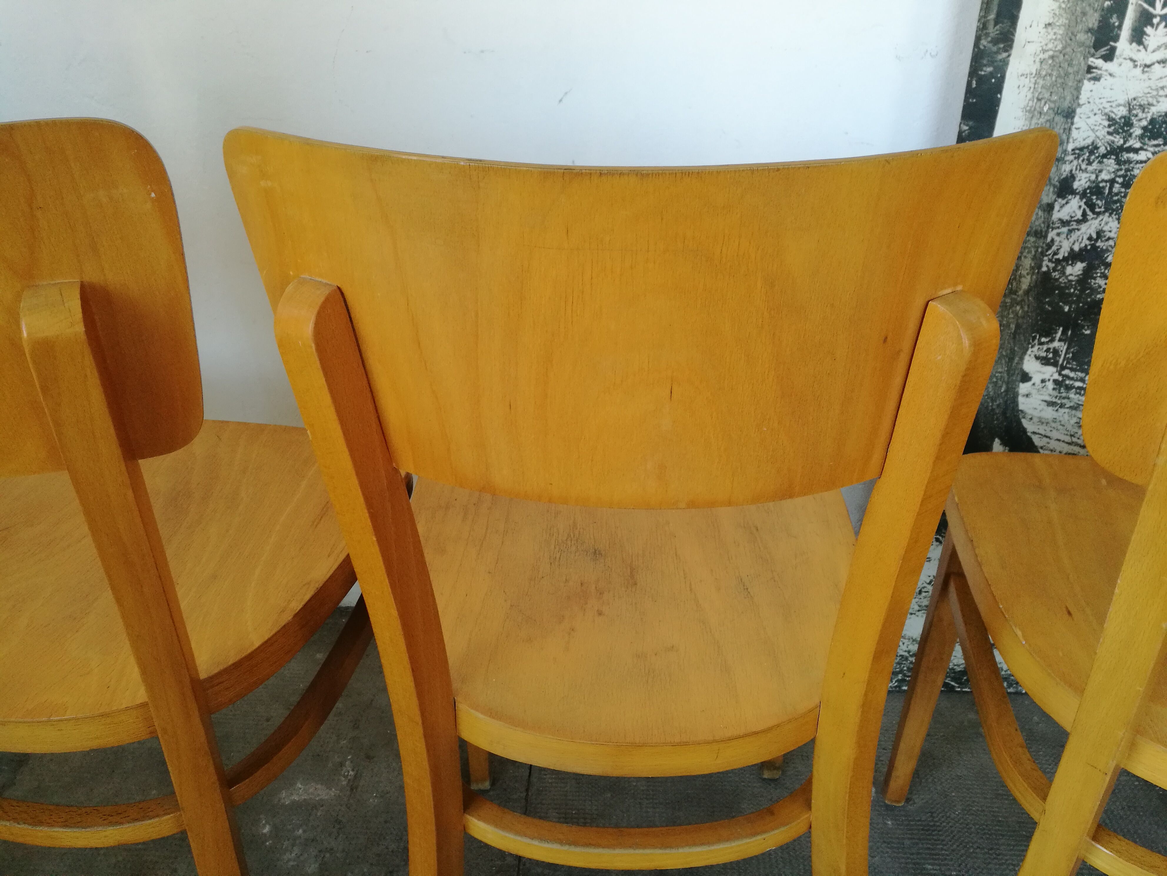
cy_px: 438
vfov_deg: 51.4
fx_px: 910
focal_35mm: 27
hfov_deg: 65.3
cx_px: 584
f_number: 2.2
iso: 160
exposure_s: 1/50
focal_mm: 4.5
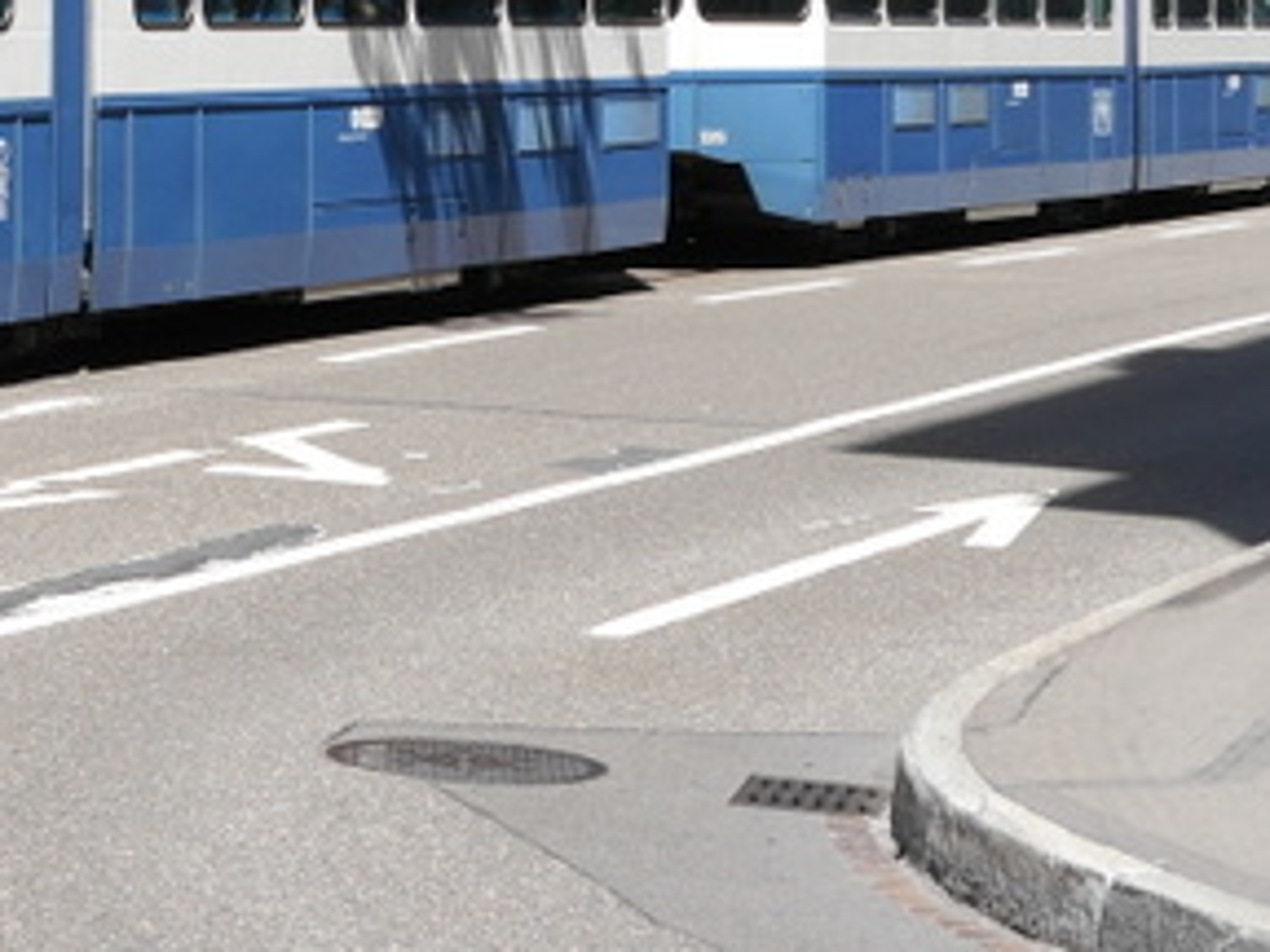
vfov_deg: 9.2
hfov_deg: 12.0
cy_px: -190
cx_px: -388
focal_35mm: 160
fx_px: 5870
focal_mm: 23
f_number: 7.1
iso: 160
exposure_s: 1/250
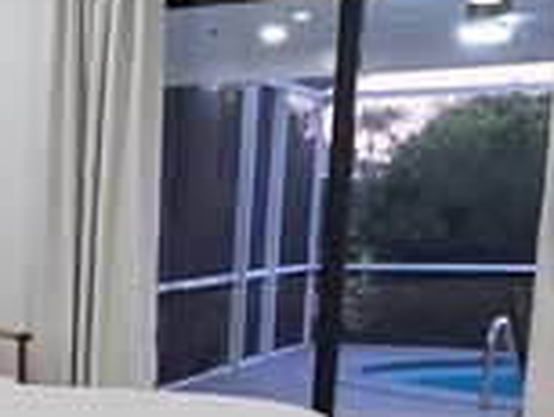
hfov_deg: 18.2
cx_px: -420
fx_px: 1393
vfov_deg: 16.4
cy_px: 468
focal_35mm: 87
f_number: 1.9
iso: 160
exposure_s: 1/60
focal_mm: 2.2
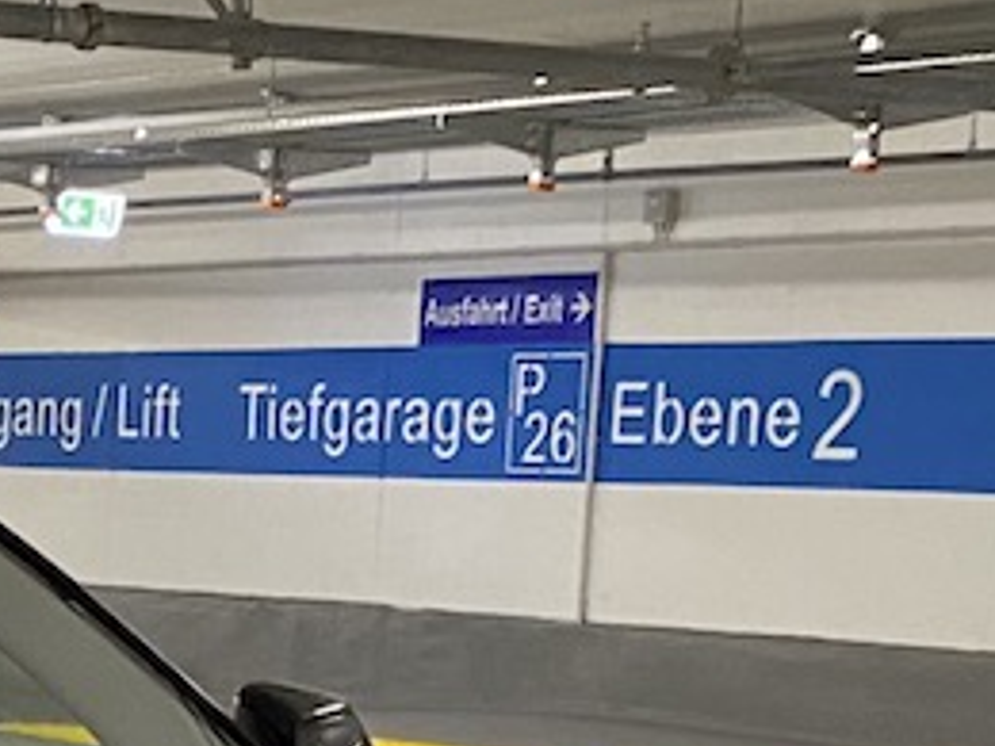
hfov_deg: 15.0
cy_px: 1477
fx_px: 3679
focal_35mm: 128
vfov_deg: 10.6
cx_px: -145
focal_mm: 4.25
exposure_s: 1/25
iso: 400
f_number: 1.8
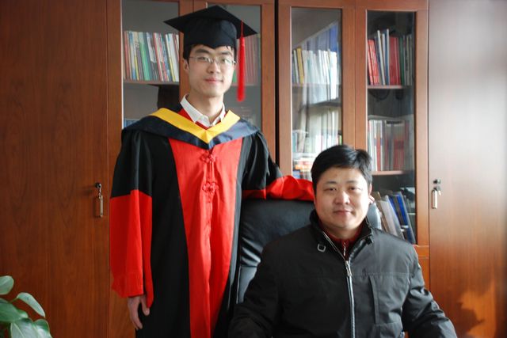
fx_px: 592
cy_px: 169
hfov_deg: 46.4
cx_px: 254
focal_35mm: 42
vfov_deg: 31.9
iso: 320
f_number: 4
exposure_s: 1/6
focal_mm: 28
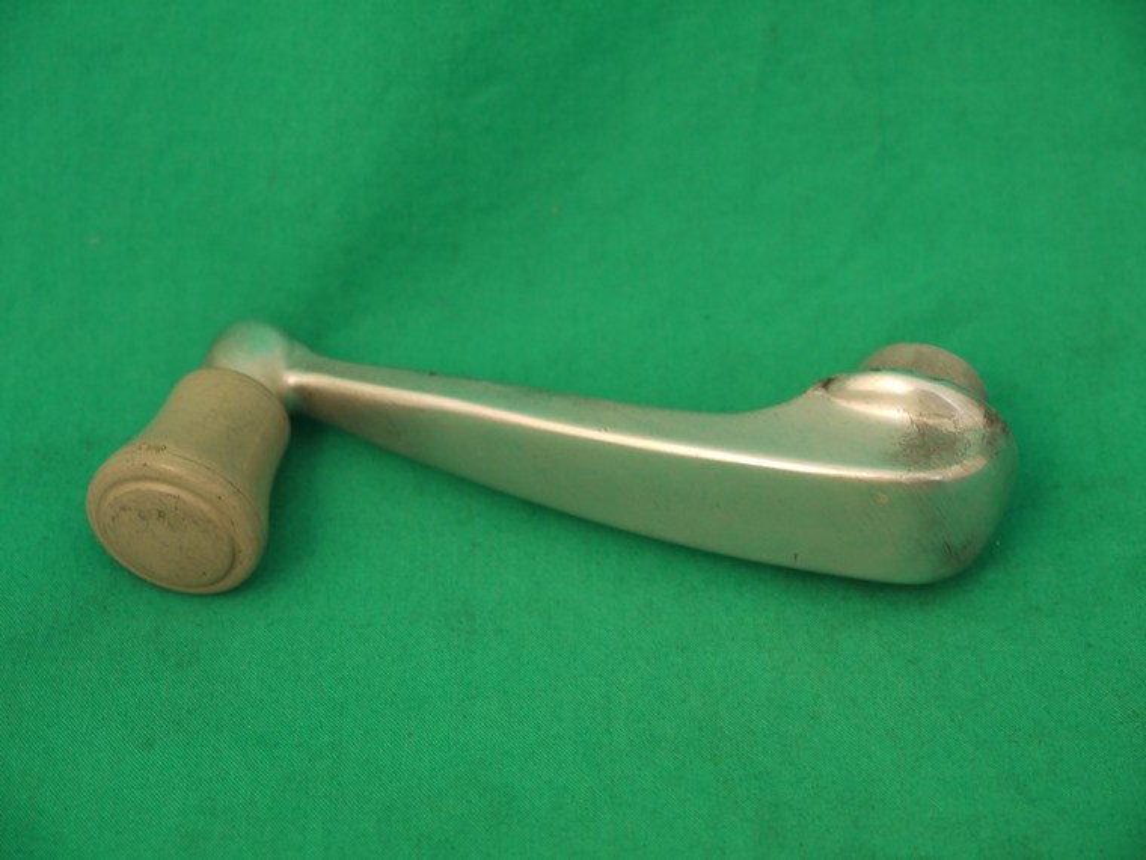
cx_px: 573
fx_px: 2450
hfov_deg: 26.3
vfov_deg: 19.9
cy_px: 430
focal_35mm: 74
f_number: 5.4
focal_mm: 37
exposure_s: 1/50
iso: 400
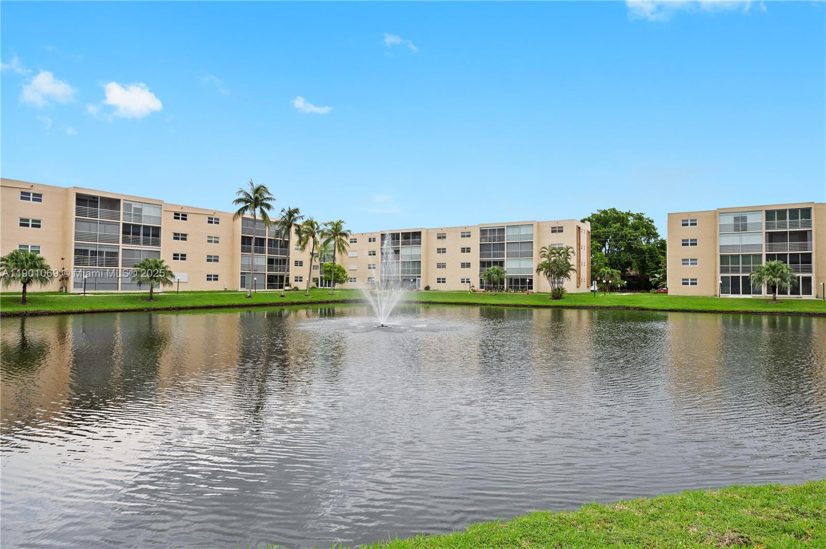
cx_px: 413
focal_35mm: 20
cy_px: 274
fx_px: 458
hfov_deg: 84.0
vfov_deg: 61.8
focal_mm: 20
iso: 200
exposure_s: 1/50
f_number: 8
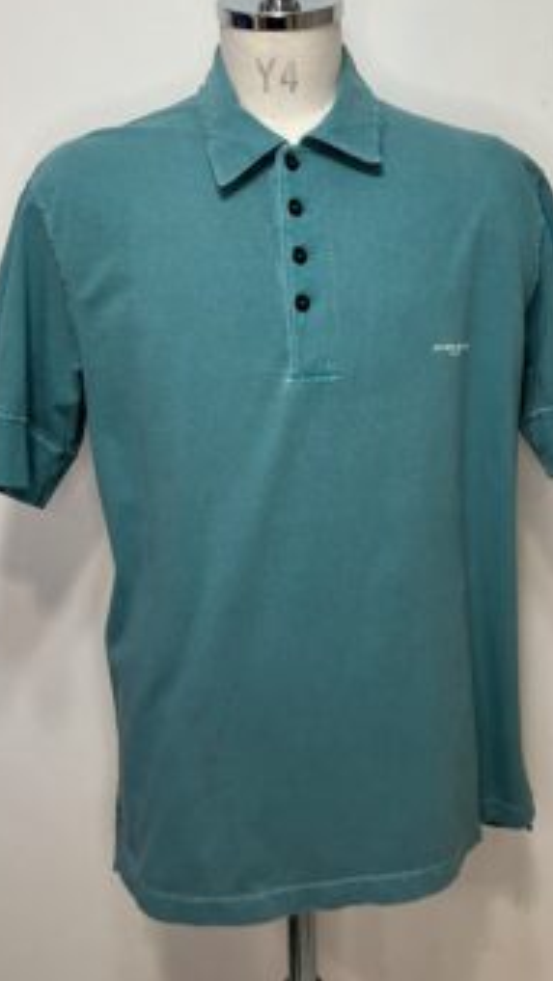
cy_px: 405
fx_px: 937
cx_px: 304
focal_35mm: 36
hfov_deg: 32.8
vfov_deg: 55.0
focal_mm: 3.99
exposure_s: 1/50
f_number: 1.8
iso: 50
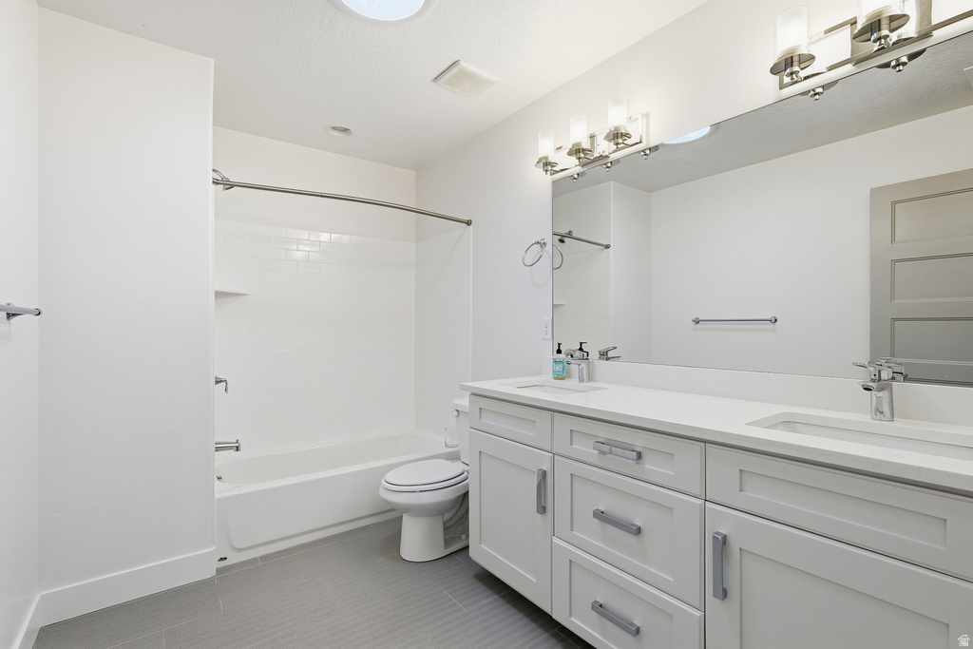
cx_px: 486
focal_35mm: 17
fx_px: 460
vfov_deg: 70.5
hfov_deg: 93.3
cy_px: 324
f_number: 10
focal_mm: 17
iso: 250
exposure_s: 1/160
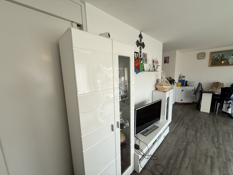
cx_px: 116
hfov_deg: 102.1
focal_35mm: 14
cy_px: 88
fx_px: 94
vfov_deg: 85.7
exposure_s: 1/99
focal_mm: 2.22
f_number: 2.2
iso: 125
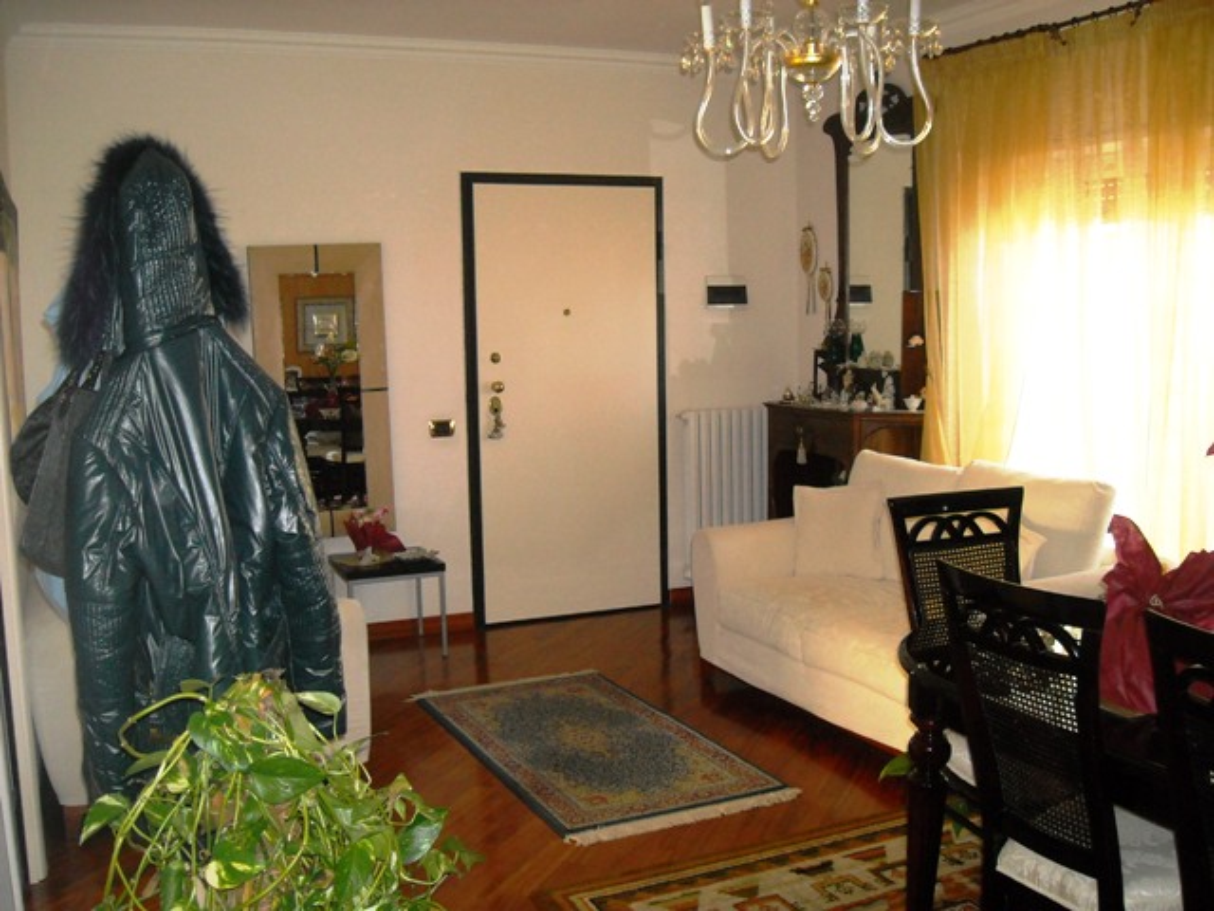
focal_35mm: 35
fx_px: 1227
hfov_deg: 52.6
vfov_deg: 40.7
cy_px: 456
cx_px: 607
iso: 400
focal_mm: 5.7
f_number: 2.8
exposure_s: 1/60
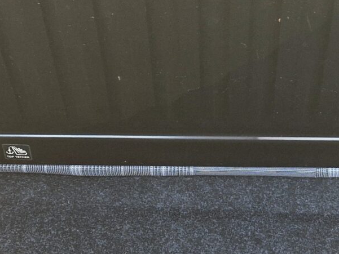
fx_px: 960
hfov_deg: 19.9
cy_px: 202
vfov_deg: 15.0
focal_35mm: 98
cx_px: 250
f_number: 1.8
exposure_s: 1/180
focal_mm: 5.4
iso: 125
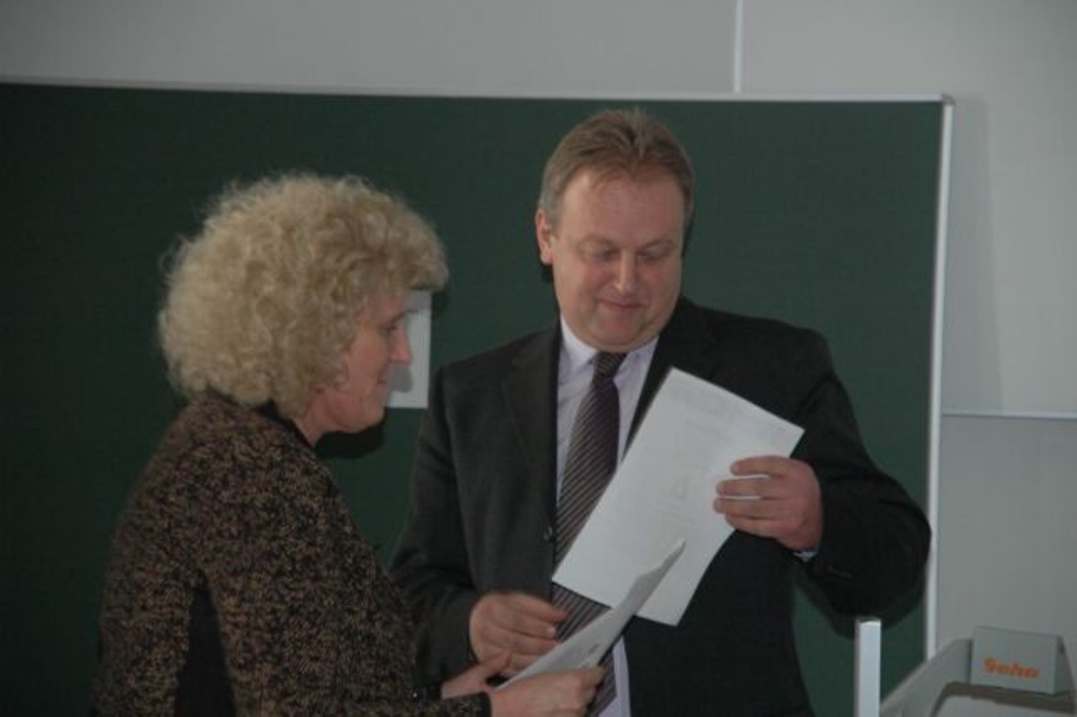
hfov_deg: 15.2
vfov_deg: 10.1
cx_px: 538
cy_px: 358
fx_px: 4036
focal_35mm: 135
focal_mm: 90
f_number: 5.6
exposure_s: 1/60
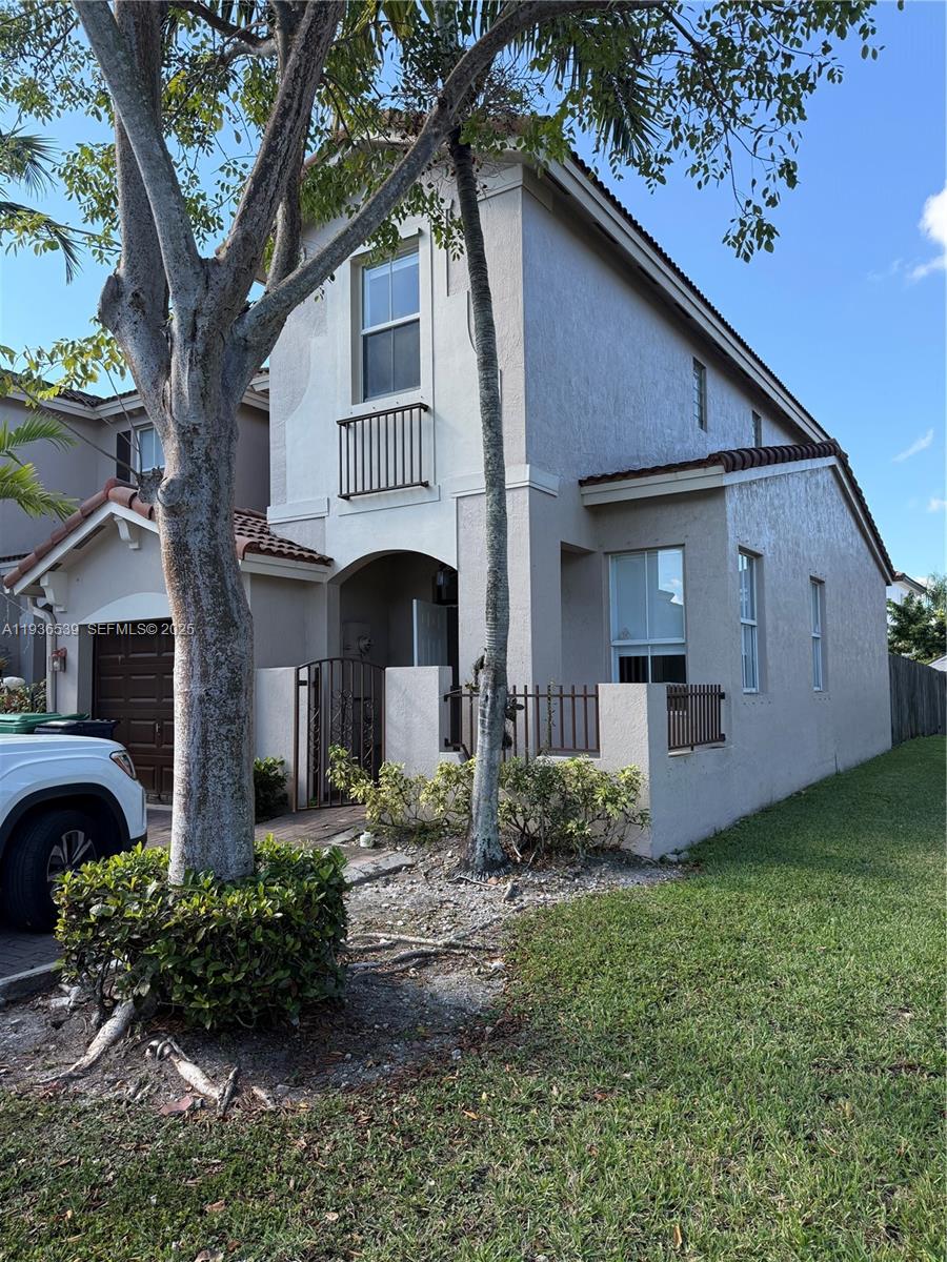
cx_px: 474
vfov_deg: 71.6
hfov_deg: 56.8
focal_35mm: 24
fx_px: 875
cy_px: 631
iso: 100
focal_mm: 6.76
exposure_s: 1/1314
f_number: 1.78
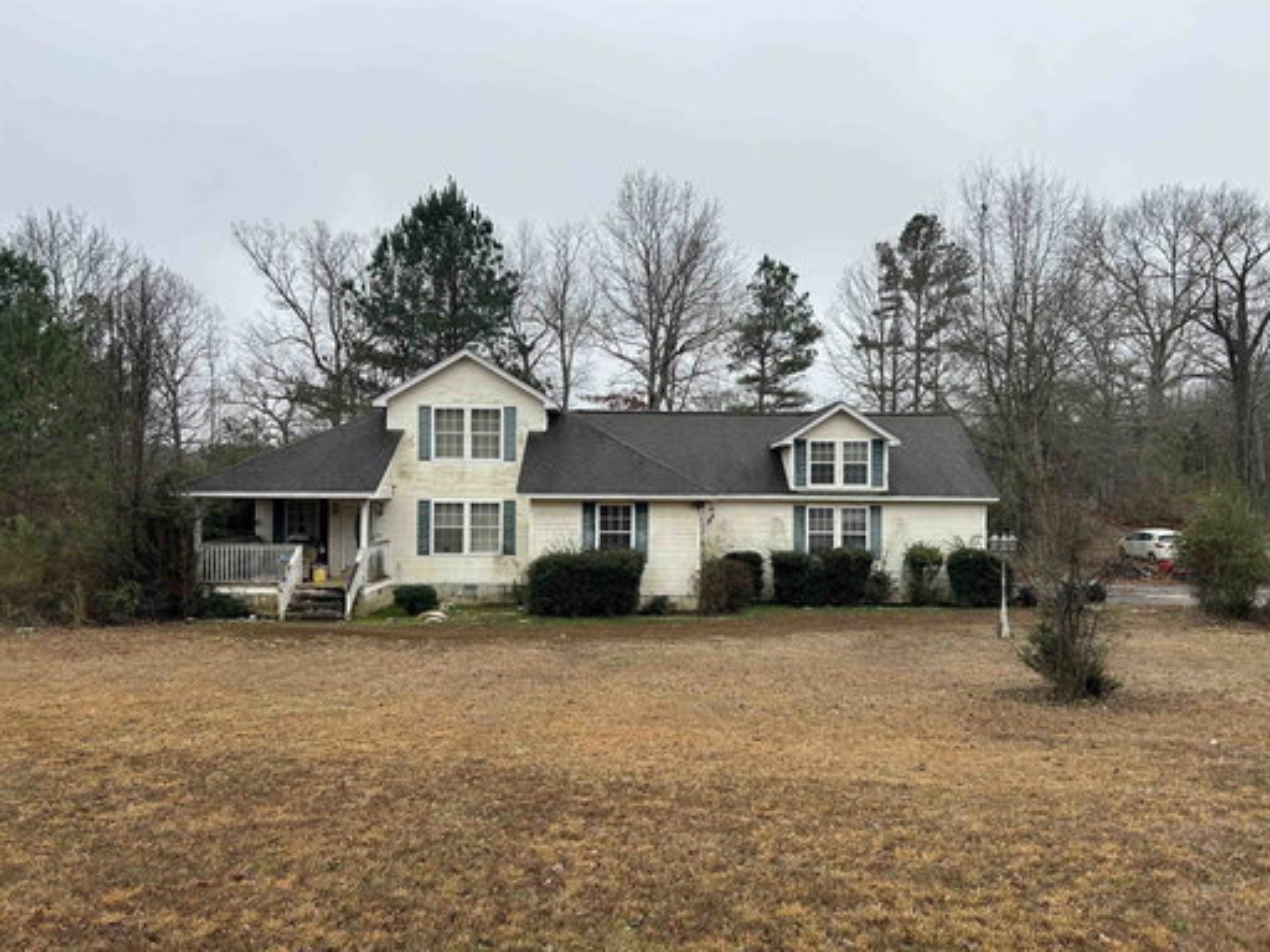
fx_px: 954
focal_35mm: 26
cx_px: 635
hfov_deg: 67.3
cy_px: 476
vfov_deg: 53.1
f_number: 1.5
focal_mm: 5.7
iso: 50
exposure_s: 1/846
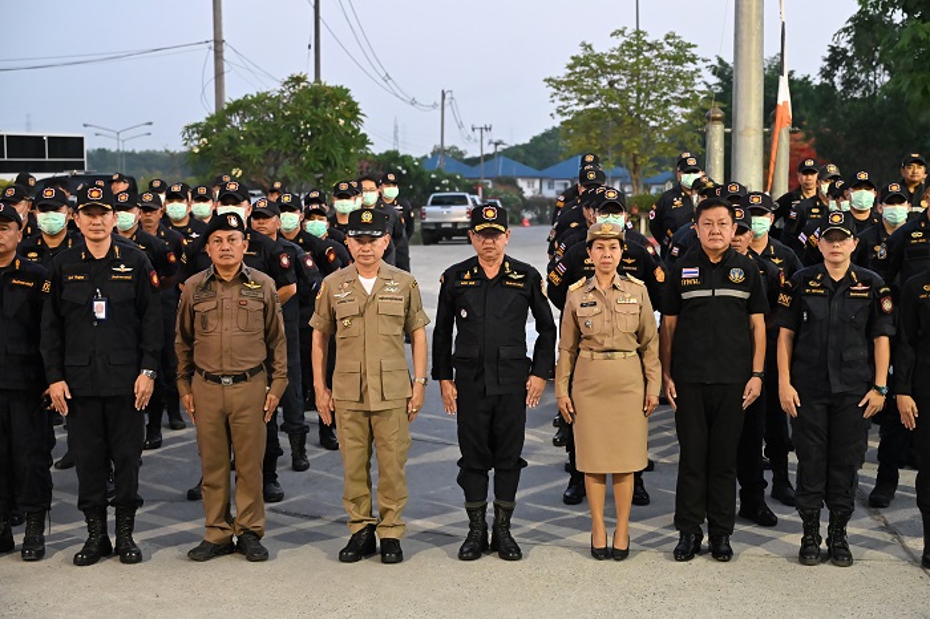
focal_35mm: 51
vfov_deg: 26.5
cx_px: 465
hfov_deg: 38.9
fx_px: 1317
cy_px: 310
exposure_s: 1/250
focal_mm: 51
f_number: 4
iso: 12800
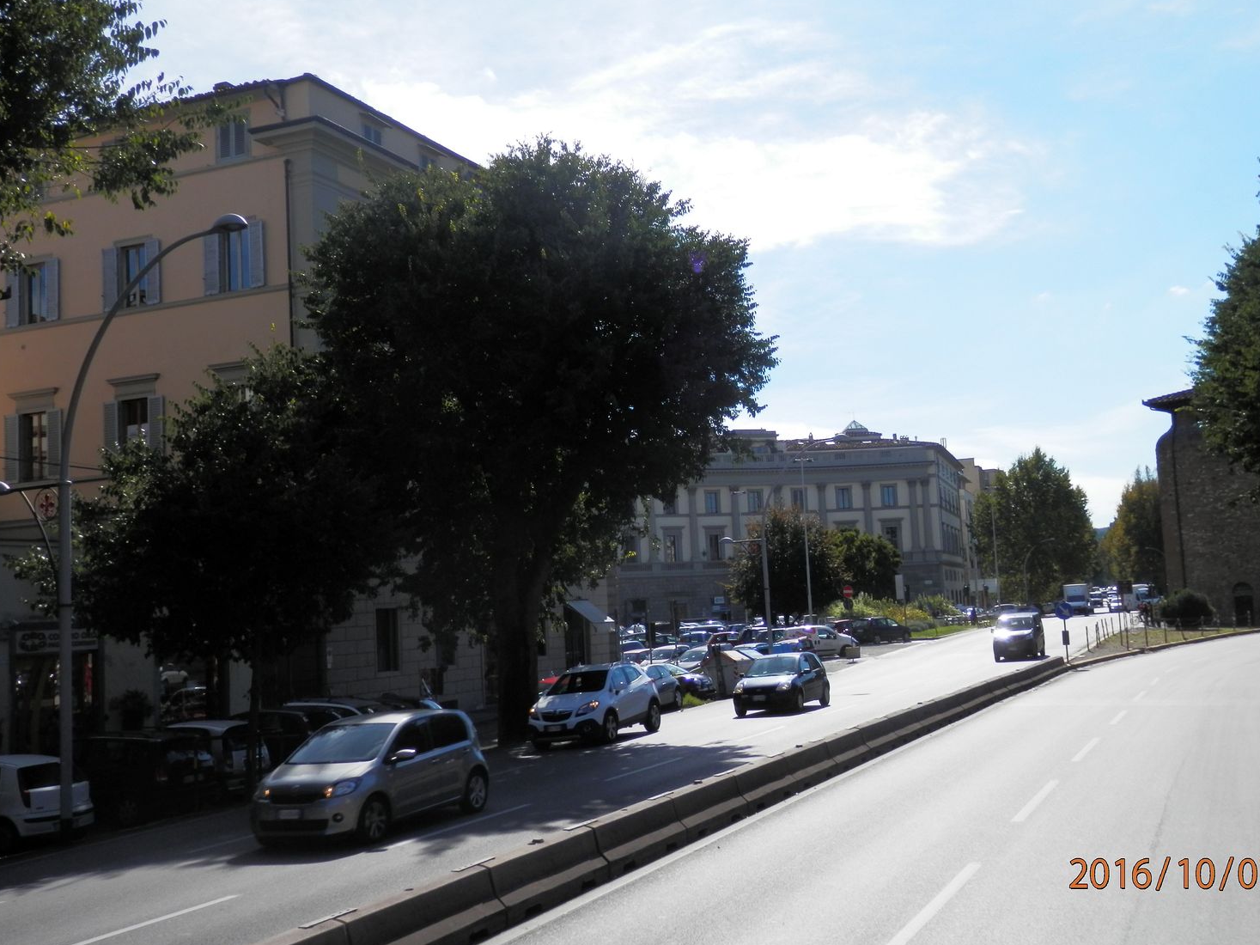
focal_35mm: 36
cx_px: 675
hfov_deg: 51.3
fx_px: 1310
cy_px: 468
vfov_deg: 39.7
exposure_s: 1/160
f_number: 9.7
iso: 80
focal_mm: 6
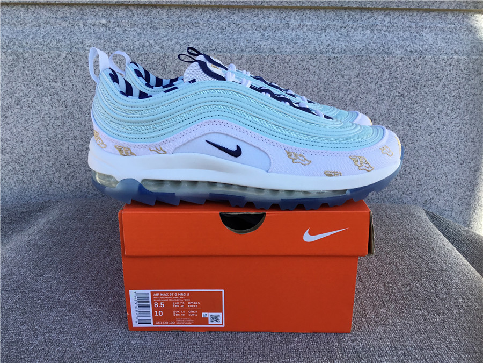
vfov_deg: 45.4
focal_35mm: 31
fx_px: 433
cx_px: 242
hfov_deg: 58.4
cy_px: 182
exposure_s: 1/429
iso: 25
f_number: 2.4
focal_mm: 3.3
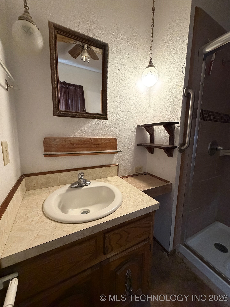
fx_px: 124
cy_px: 154
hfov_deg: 85.7
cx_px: 115
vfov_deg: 102.1
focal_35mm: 14
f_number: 2.2
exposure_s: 1/60
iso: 640
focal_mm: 2.22
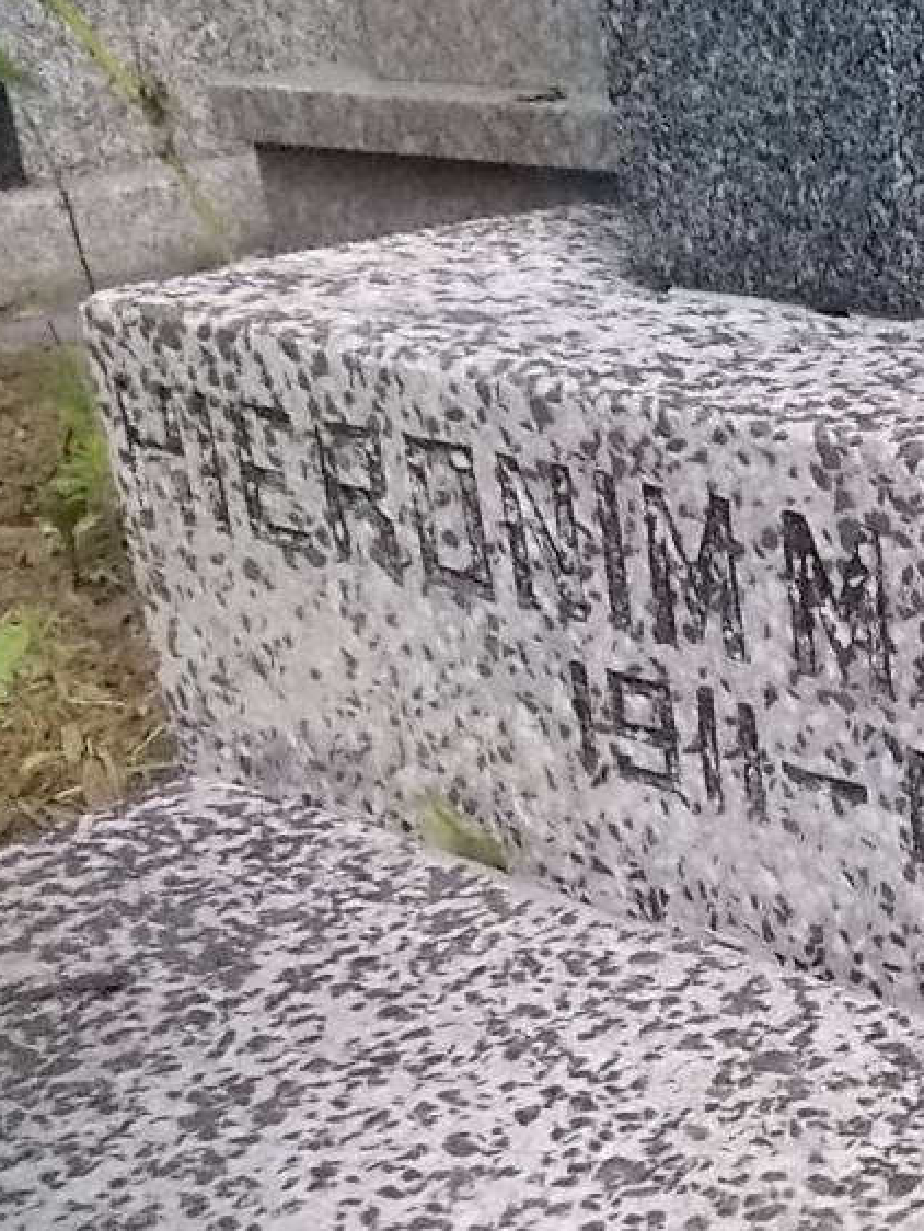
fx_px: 2632
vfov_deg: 25.8
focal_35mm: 74
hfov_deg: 17.8
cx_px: 1388
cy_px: 988
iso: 400
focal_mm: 4.6
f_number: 3.2
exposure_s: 1/400
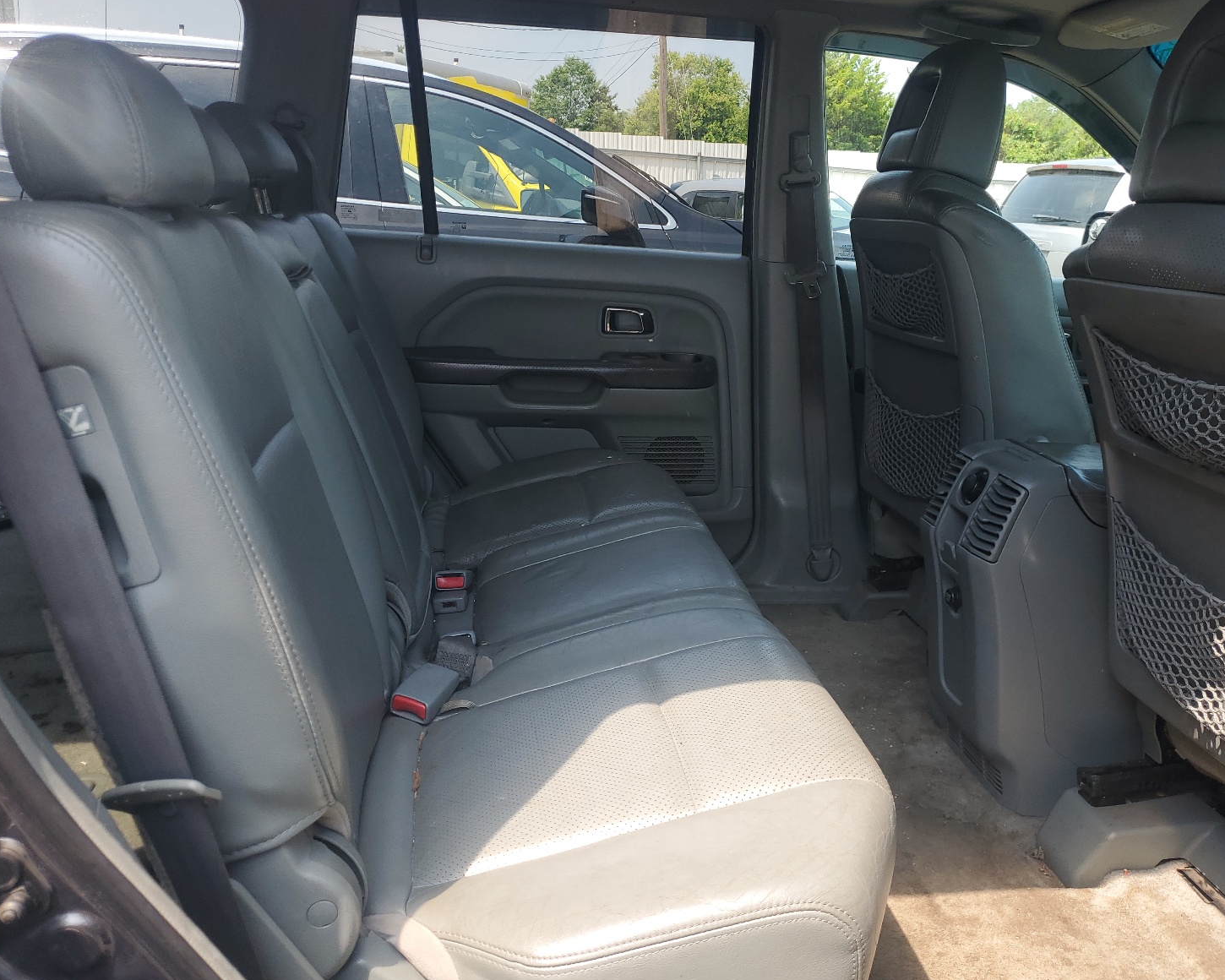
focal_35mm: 28
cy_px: 484
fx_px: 1015
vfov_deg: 51.5
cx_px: 666
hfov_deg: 62.1
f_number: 1.5
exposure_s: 1/526
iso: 50
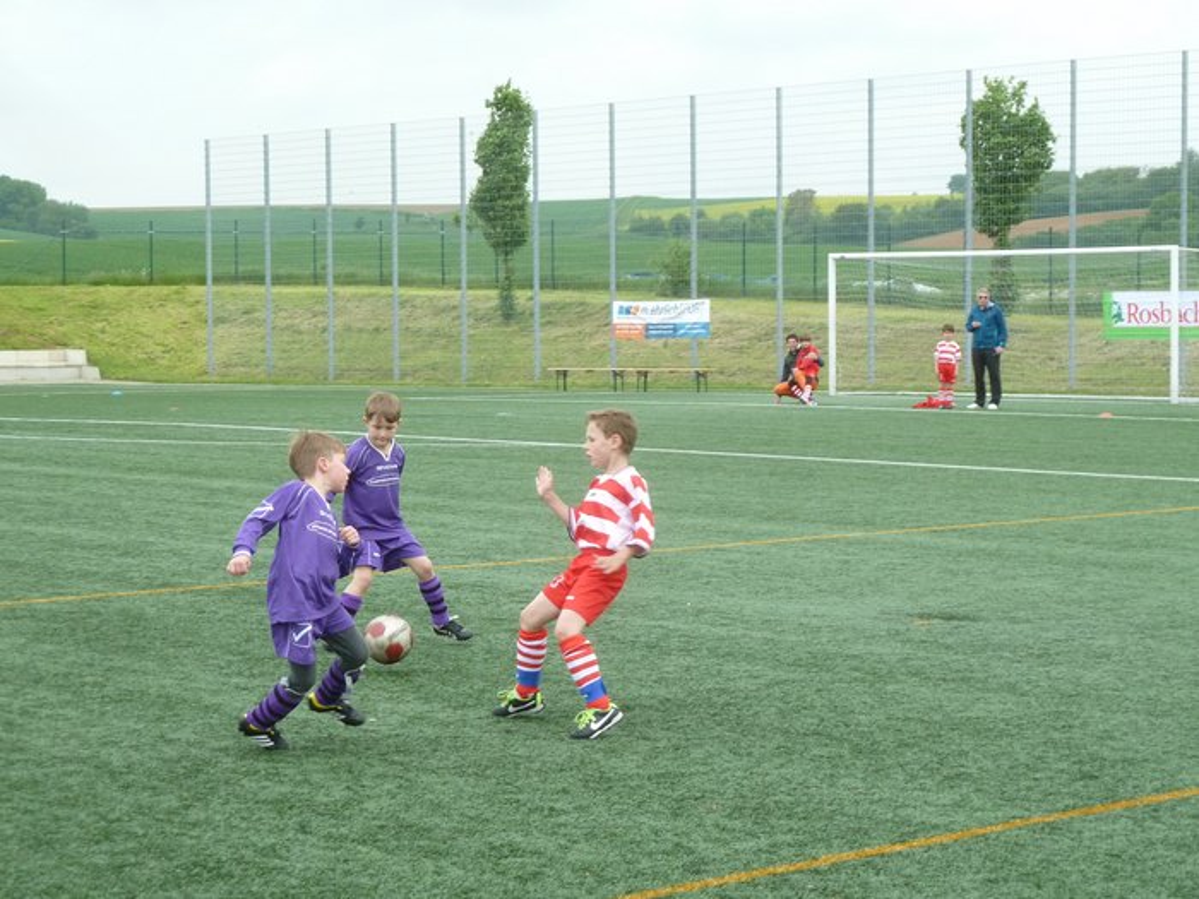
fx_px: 2875
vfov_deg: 17.8
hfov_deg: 23.6
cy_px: 450
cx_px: 600
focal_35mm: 83
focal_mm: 13.7
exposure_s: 1/320
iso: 250
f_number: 4.2
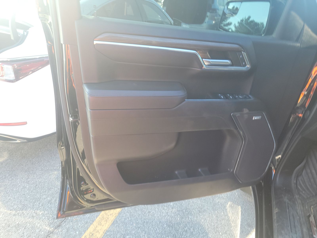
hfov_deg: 71.6
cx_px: 158
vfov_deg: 56.8
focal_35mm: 24
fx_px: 220
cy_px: 119
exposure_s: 1/59
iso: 95
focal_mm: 6.7
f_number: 1.8
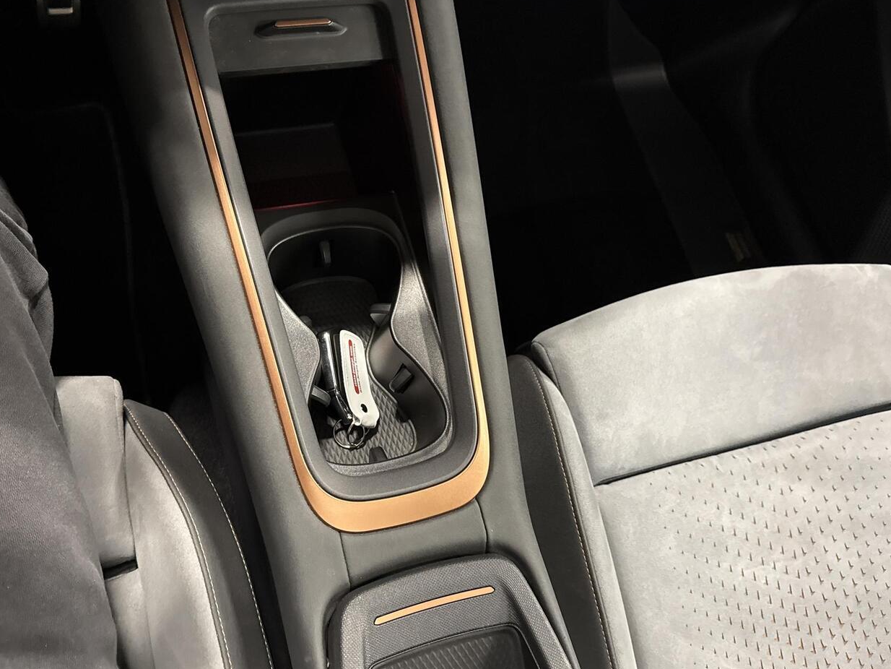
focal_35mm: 28
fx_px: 721
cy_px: 345
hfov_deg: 63.2
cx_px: 393
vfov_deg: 49.8
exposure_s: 1/38
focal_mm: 6.76
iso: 1000
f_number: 1.78
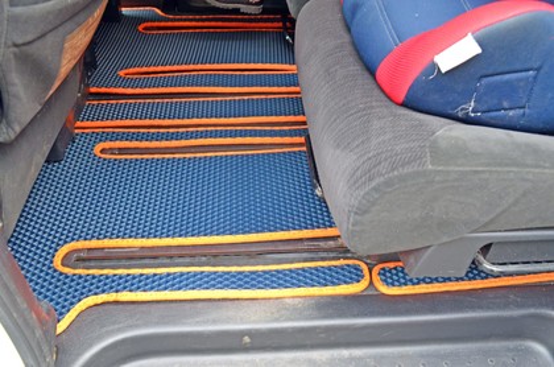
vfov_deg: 39.8
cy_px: 184
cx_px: 277
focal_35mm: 33
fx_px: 507
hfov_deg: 57.3
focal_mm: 22
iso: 800
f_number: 8
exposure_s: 1/15
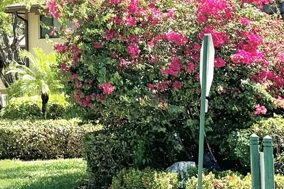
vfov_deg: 8.7
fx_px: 1230
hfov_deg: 12.6
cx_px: -123
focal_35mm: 156
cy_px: -39
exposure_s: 1/2513
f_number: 1.78
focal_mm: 6.86
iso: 64
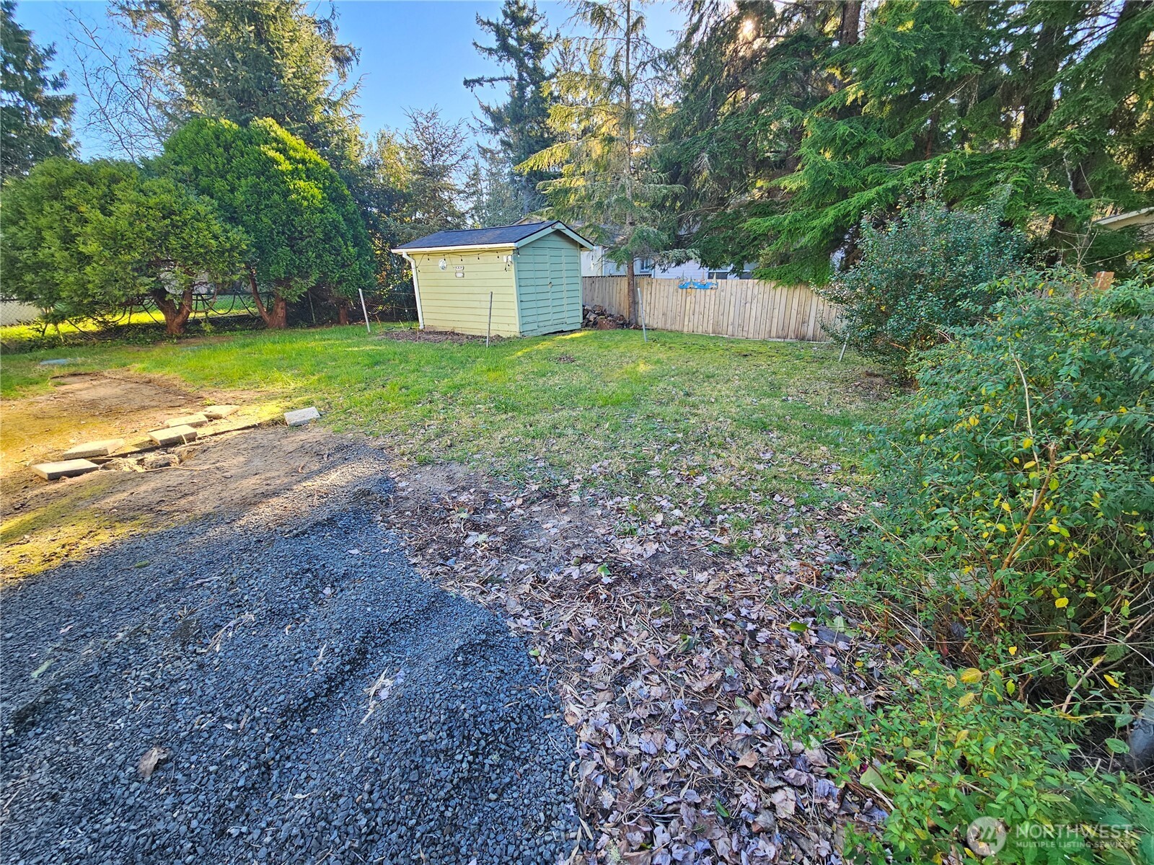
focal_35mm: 13
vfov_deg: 89.9
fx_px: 433
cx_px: 577
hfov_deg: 106.2
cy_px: 432
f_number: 2.2
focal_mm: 2.2
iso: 50
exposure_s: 1/125
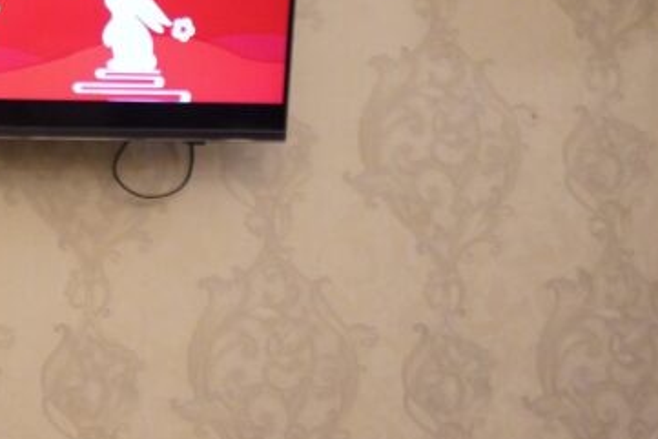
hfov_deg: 22.3
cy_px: 243
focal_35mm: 85
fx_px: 1554
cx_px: -109
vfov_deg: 16.1
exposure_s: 1/250
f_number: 4
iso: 8000
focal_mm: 30
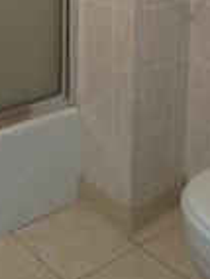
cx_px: 45
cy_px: -54
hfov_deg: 20.0
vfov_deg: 24.2
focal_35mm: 73
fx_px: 589
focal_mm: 4.2
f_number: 1.7
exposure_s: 1/40
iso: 100
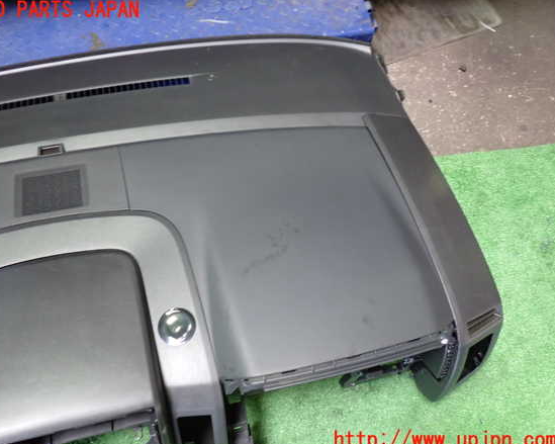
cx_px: 259
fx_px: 526
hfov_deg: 55.6
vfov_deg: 45.8
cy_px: 226
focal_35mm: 32
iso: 320
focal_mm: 5.4
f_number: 2.3
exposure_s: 1/30
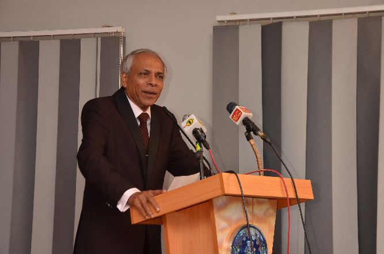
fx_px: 990
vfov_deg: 14.6
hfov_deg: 21.9
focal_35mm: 93
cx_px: 192
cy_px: 127
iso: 1000
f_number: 6.3
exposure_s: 1/160
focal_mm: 62
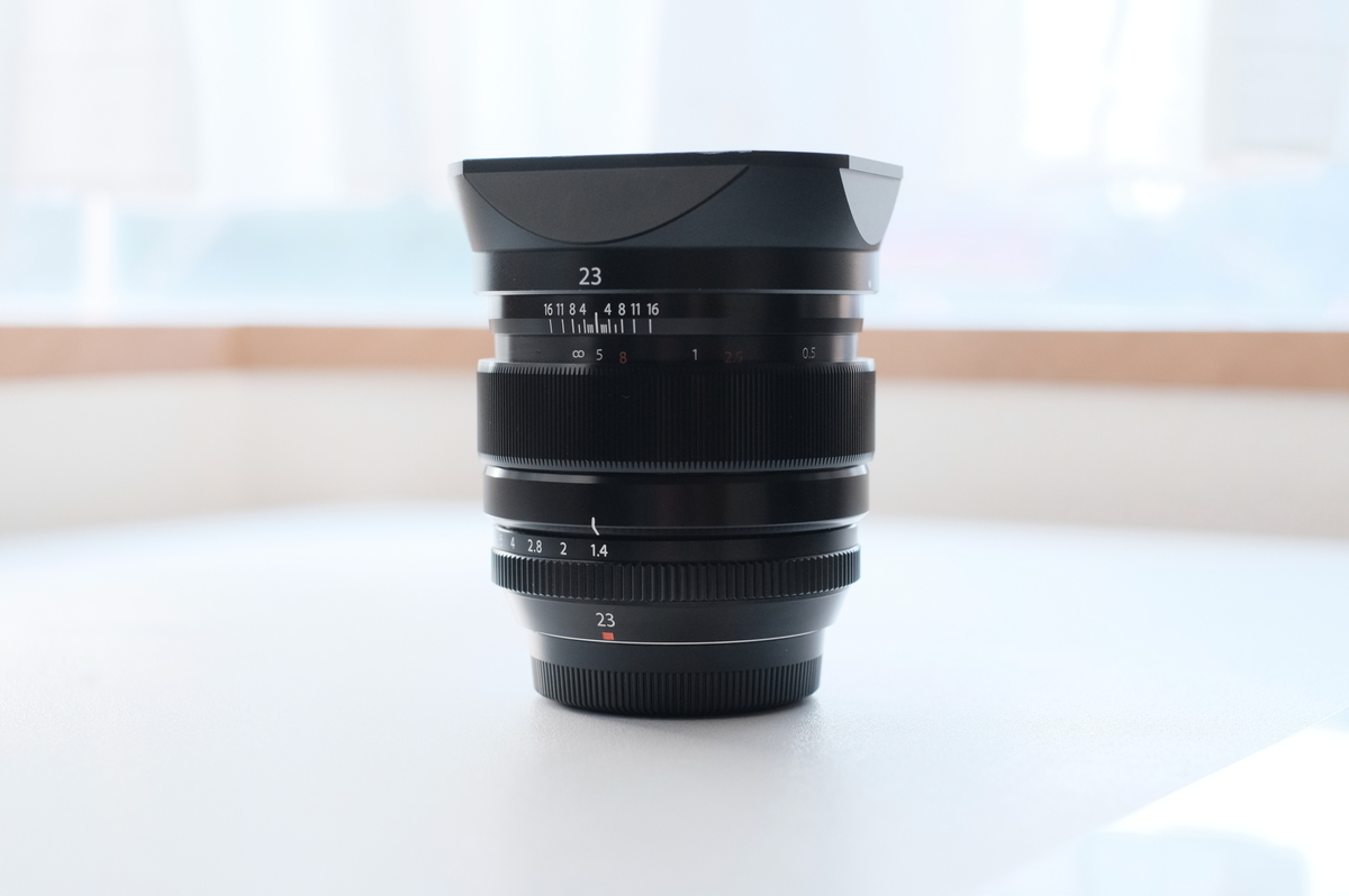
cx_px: 674
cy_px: 448
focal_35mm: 53
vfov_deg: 25.5
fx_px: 1984
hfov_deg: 37.5
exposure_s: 1/80
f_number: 4
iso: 1600
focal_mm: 35
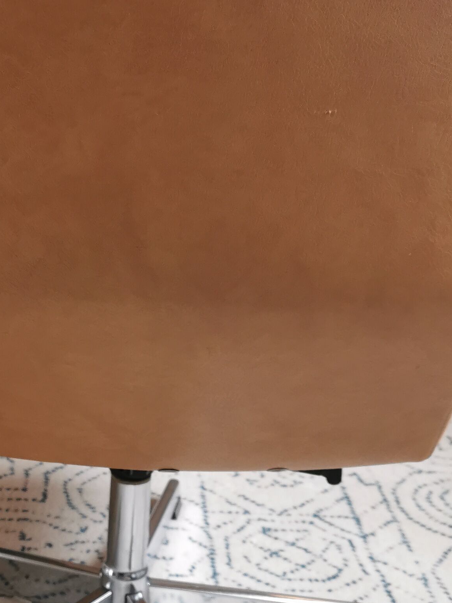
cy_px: 257
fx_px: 1114
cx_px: 108
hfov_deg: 22.7
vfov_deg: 30.2
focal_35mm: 64
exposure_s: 1/120
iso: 160
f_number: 1.6
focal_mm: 5.56
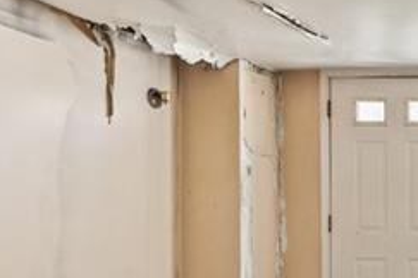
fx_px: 685
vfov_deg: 22.3
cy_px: 259
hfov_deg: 25.8
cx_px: 618
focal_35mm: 59
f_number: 4
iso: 800
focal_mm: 14
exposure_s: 1/20
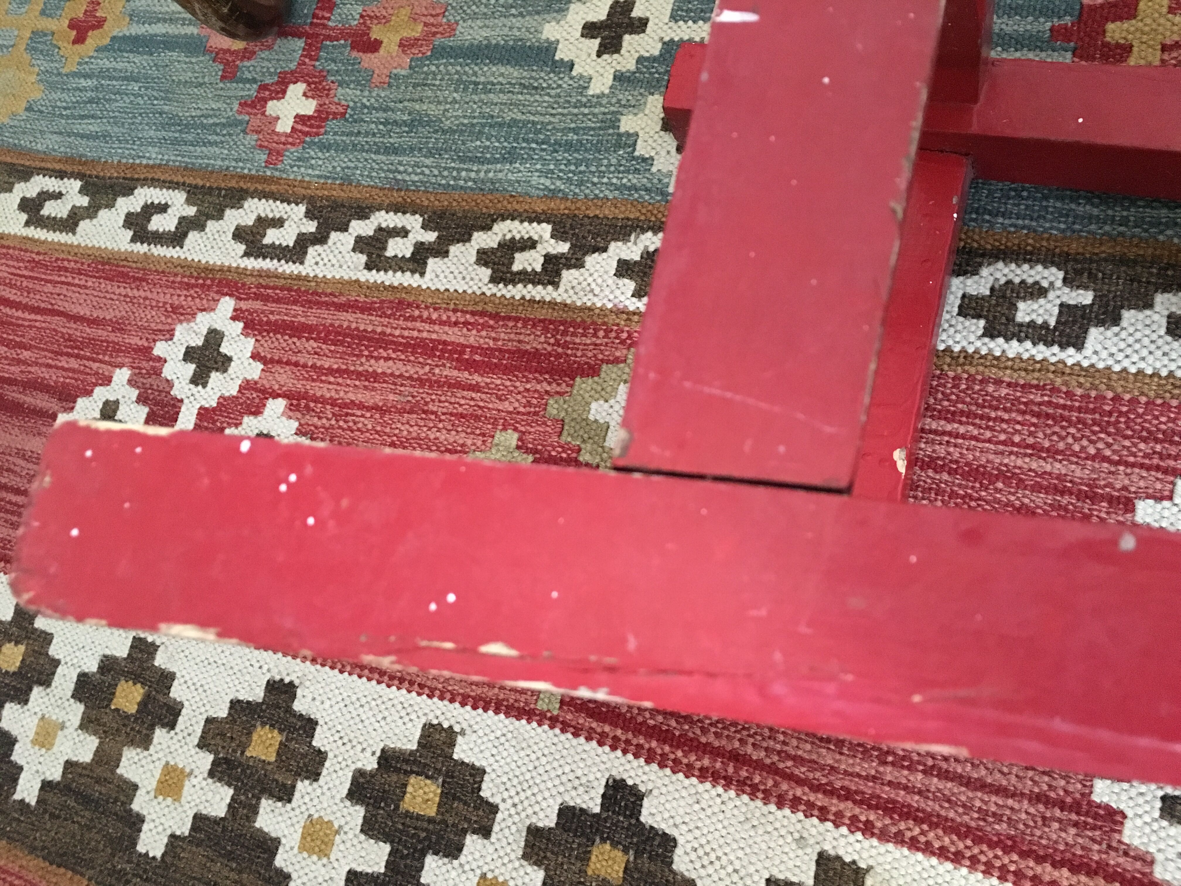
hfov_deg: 61.7
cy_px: 443
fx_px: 989
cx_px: 590
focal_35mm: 29
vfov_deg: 48.2
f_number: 2.2
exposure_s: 1/17
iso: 320
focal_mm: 4.15
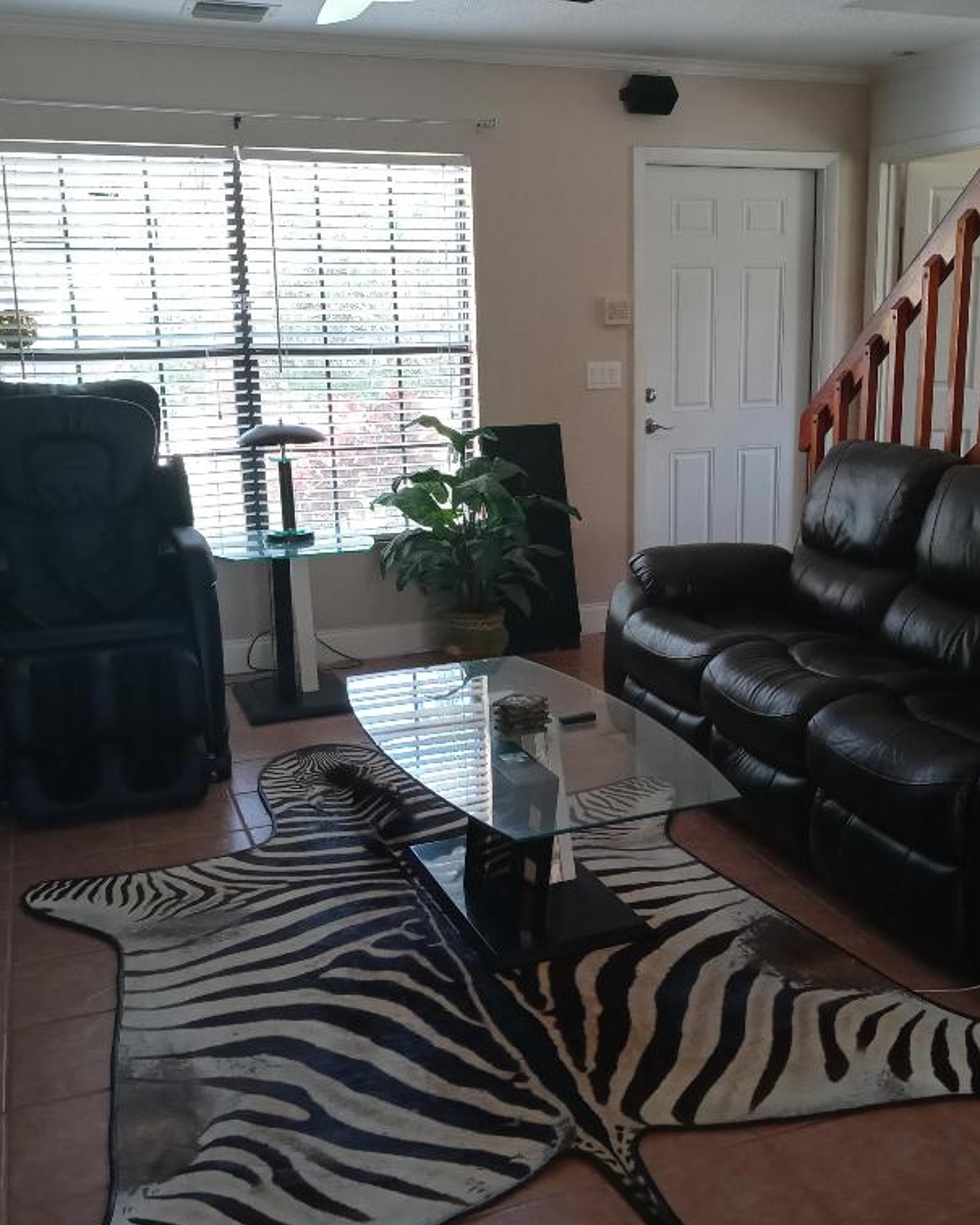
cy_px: 606
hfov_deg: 40.0
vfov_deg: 49.1
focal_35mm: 37
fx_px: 1341
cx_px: 580
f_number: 1.8
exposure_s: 1/30
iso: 150
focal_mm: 3.61
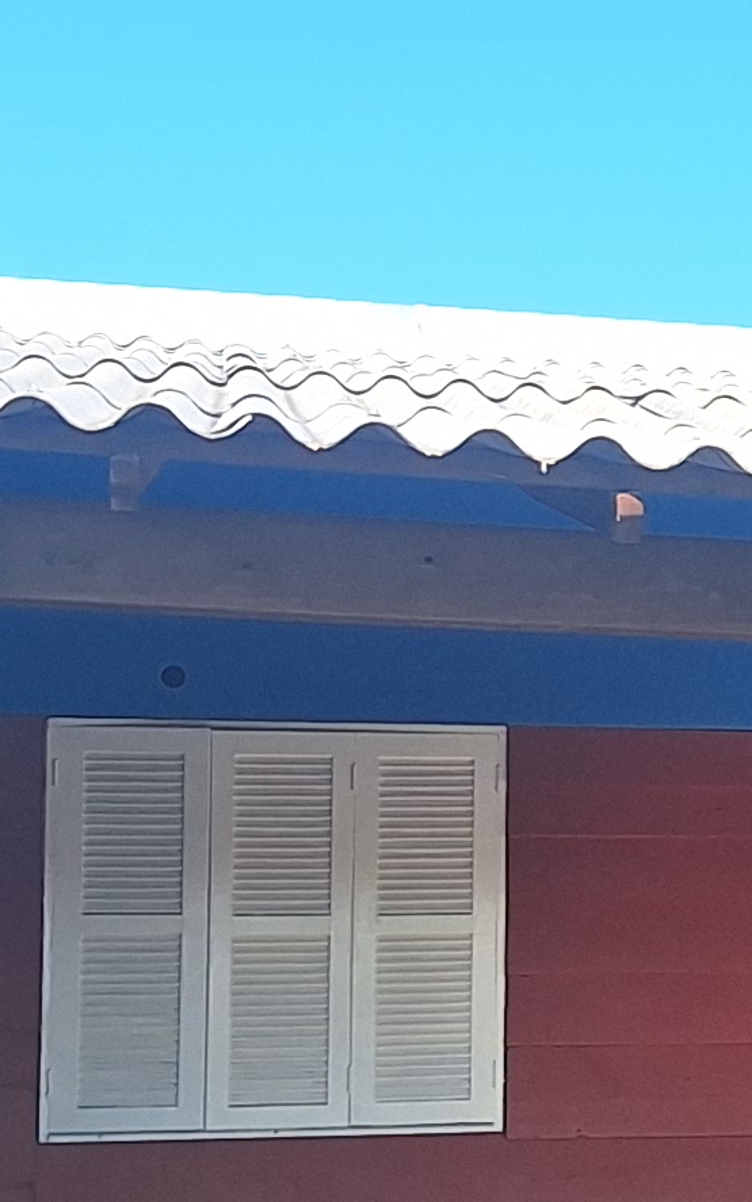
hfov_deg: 9.9
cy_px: 705
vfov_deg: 18.6
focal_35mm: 112
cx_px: 1957
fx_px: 3673
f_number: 1.8
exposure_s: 1/1171
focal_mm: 5.54
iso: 40
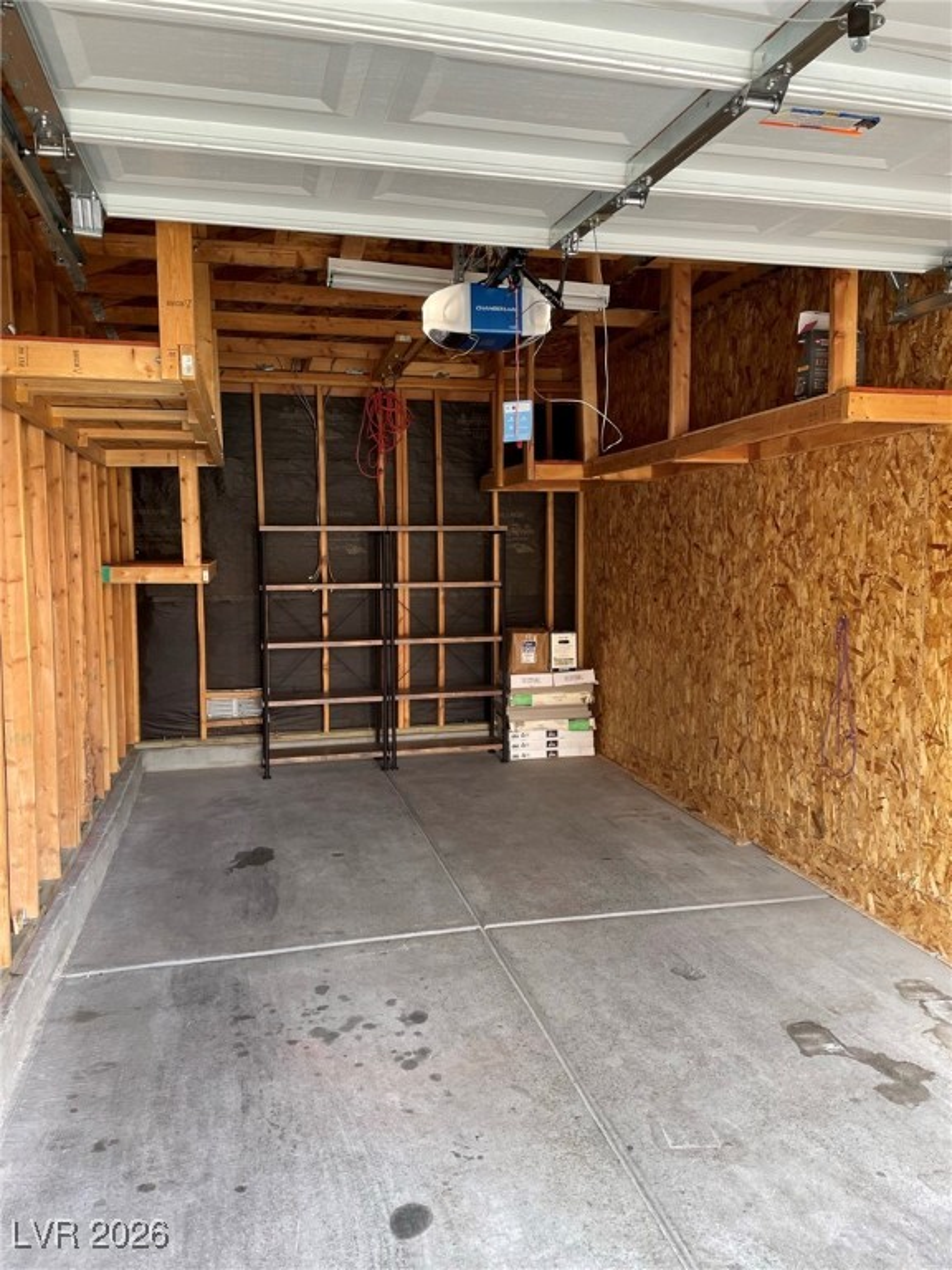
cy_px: 635
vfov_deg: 67.3
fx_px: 953
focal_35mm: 26
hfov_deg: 53.1
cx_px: 476
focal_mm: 4.2
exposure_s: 1/121
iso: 125
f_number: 1.6
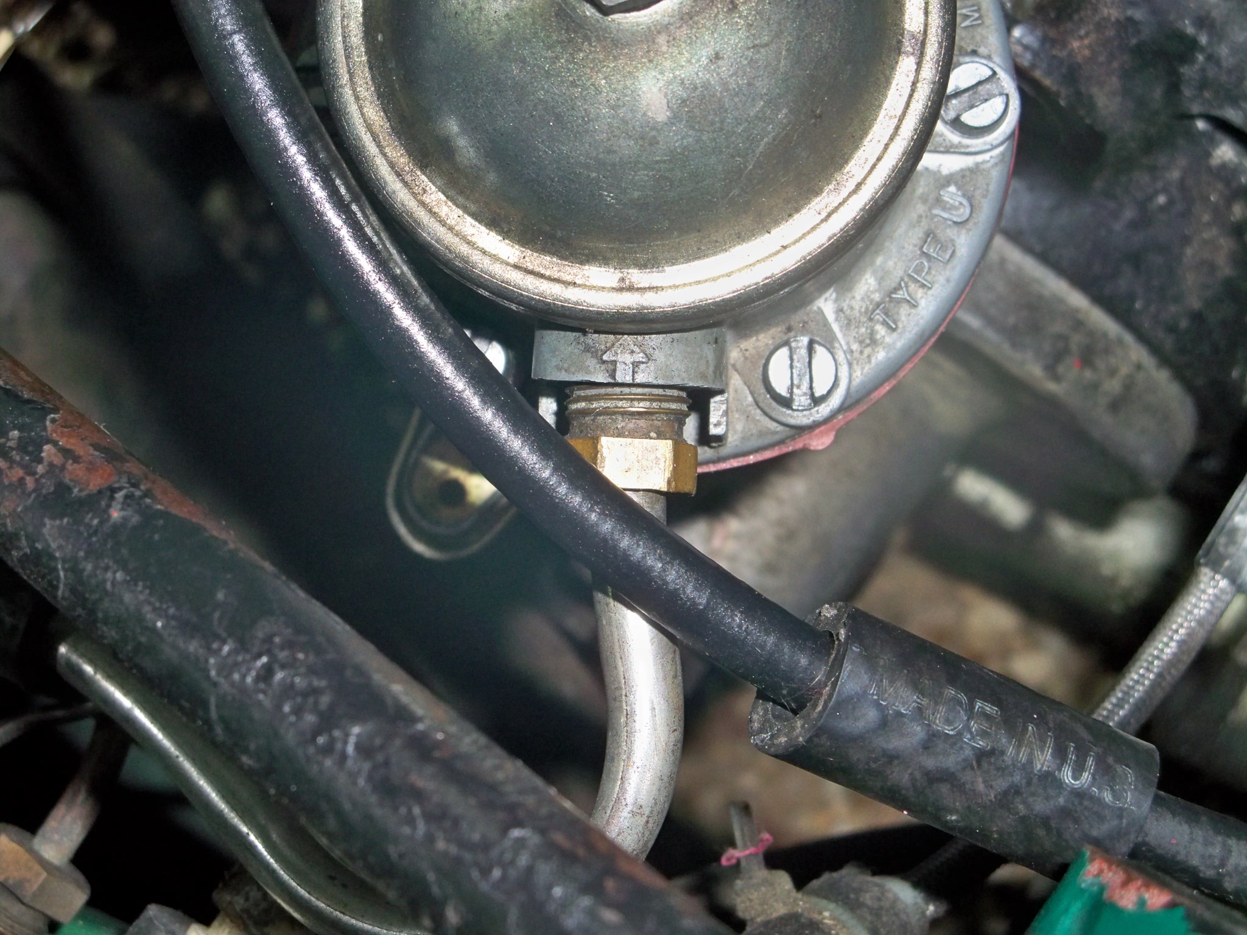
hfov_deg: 27.8
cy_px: 468
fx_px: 2522
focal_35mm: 70
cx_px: 624
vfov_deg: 21.0
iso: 200
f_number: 4.1
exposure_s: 1/30
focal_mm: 12.3
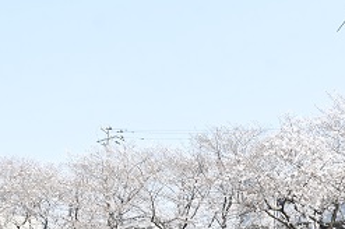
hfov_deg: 23.4
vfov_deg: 15.2
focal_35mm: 87
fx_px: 833
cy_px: 255
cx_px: 161
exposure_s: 1/200
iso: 200
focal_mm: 22
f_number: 7.1
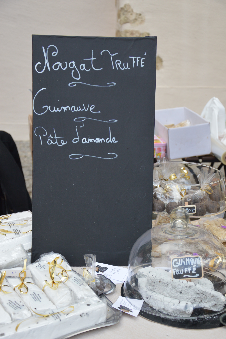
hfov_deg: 22.6
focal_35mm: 60
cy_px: 170
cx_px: 113
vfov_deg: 33.4
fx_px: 566
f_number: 4.5
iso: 100
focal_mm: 40
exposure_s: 1/80
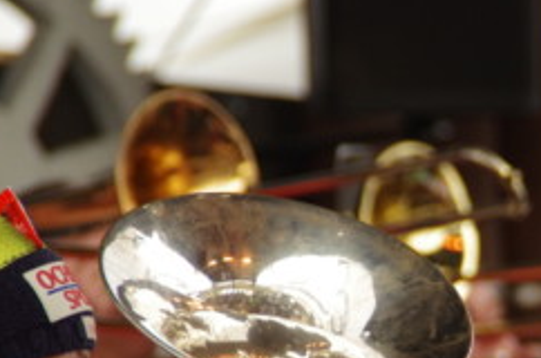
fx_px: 9293
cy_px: 305
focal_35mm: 620
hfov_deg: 3.3
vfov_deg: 2.2
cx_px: 485
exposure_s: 1/250
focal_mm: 200
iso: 1600
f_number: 6.3
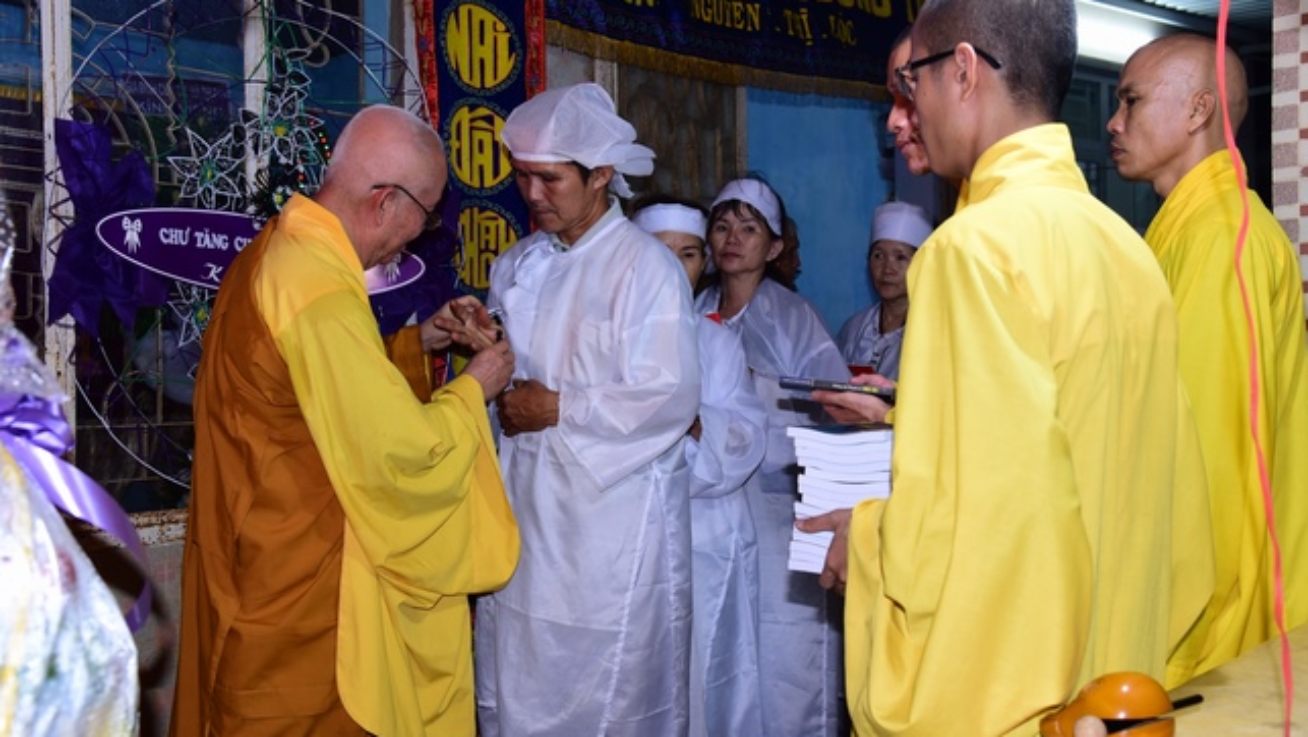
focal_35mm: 36
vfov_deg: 32.8
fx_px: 1249
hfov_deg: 55.3
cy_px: 348
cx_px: 657
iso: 800
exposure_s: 1/50
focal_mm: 34
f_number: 5
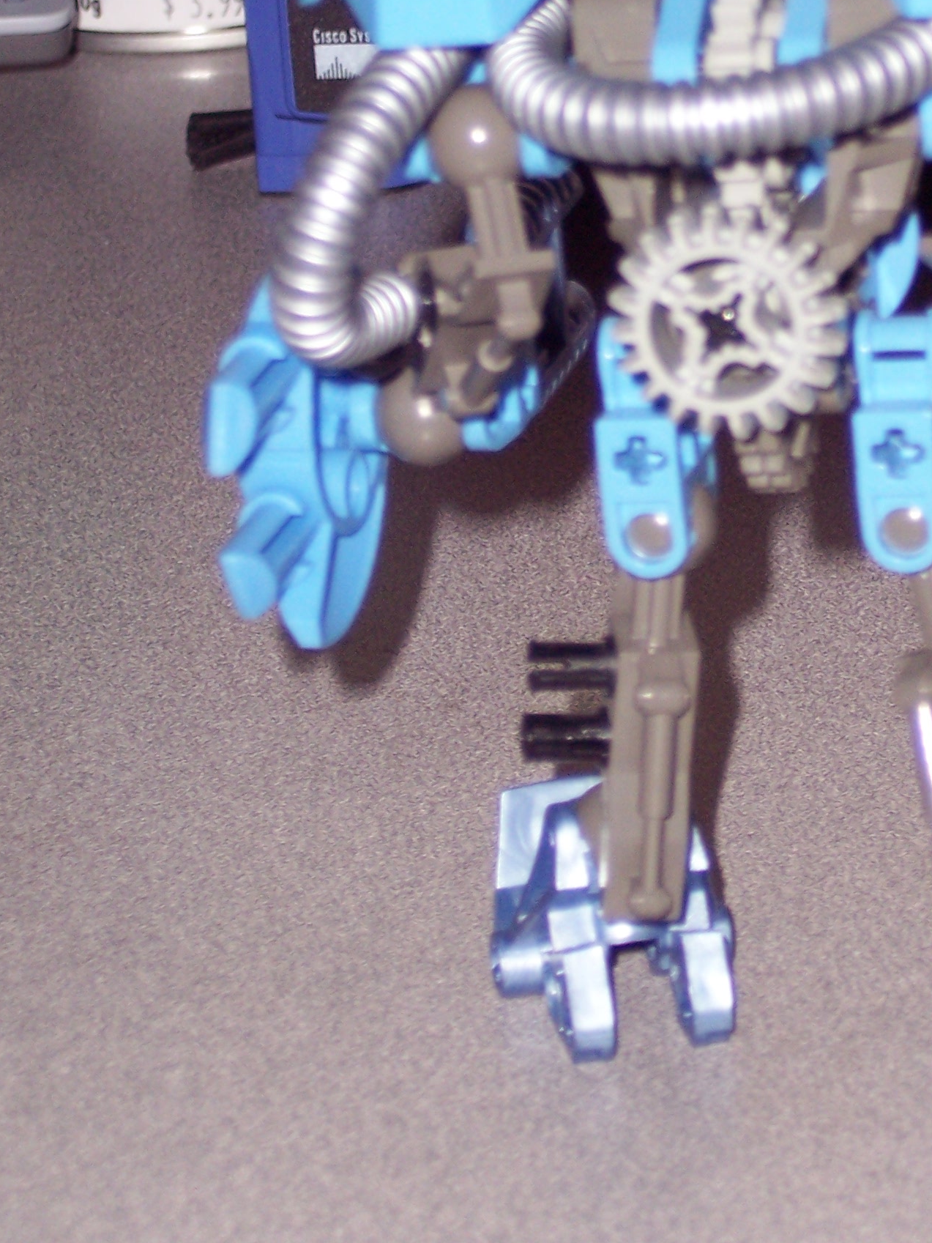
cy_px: 320
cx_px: 768
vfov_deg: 11.3
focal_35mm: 175
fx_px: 6281
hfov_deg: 8.5
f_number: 4.8
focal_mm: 21.3
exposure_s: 1/125
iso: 140
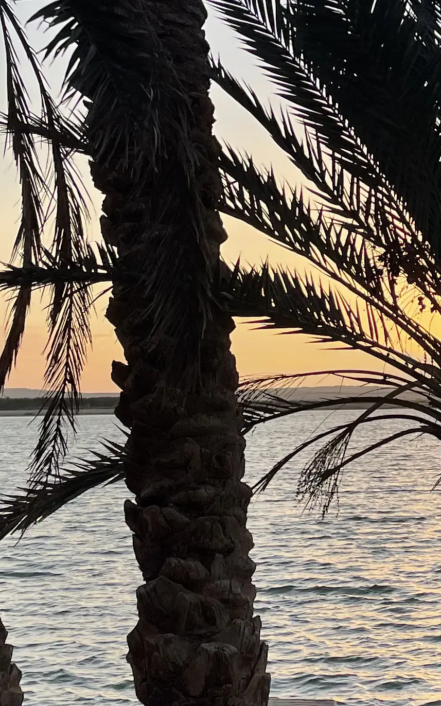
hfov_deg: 15.8
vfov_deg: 25.4
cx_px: 456
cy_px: 240
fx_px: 1558
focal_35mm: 81
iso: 32
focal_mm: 5.1
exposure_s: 1/916
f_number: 1.6
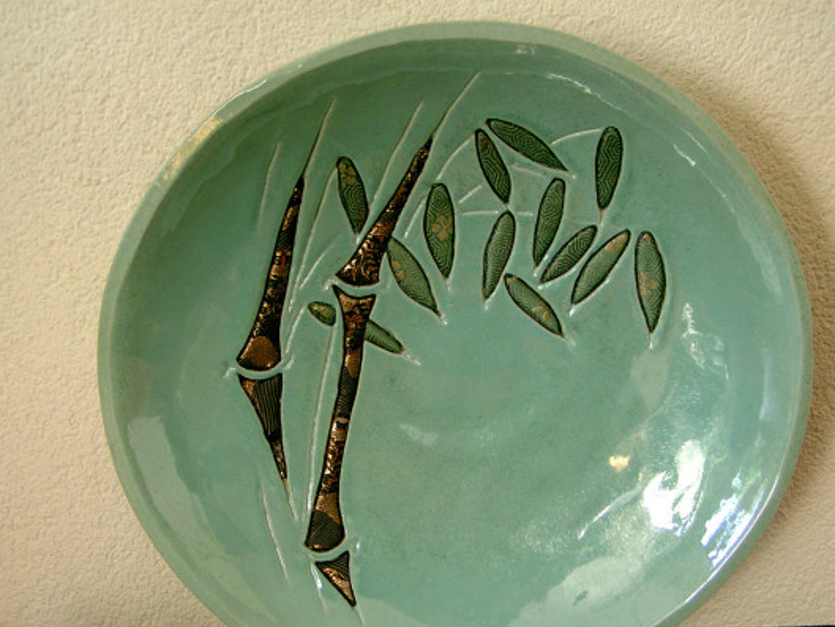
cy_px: 366
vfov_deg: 31.5
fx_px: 1110
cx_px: 425
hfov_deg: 41.2
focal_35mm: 46
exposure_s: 1/40
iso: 100
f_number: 2.8
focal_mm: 5.8
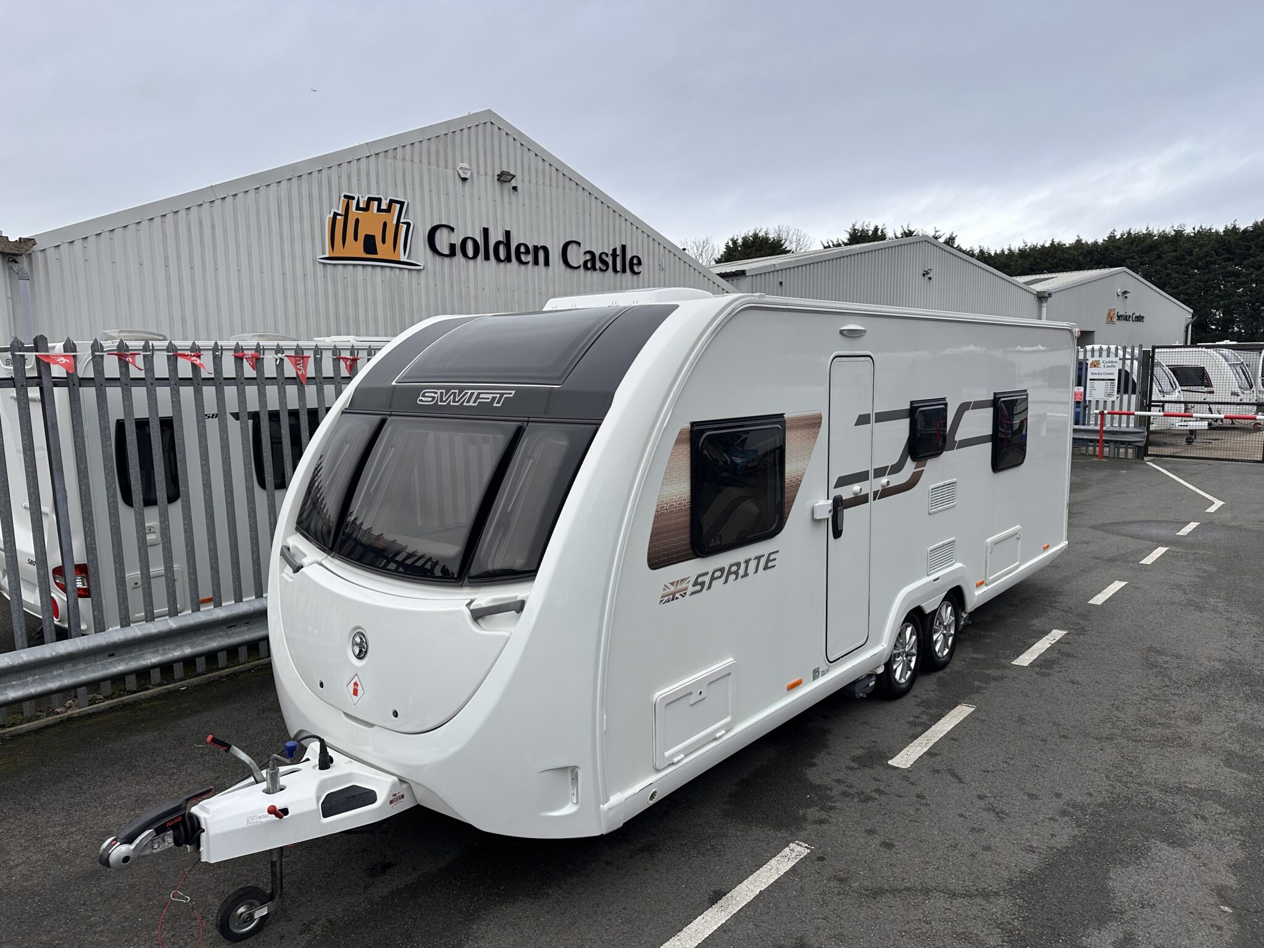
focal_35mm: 24
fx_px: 876
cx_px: 632
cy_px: 474
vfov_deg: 56.8
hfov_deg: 71.6
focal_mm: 6.86
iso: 80
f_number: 1.78
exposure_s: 1/1412
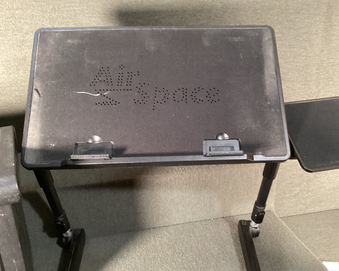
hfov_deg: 54.1
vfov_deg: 44.5
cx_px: 184
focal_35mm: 33
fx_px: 331
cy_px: 138
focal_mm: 3.3
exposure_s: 1/25
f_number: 2.4
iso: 400
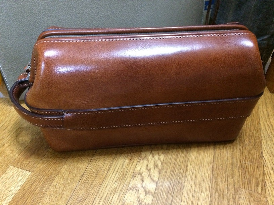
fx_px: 230
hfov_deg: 61.7
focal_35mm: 29
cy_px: 102
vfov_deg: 48.2
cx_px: 137
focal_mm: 4.15
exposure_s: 1/15
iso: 320
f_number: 2.2
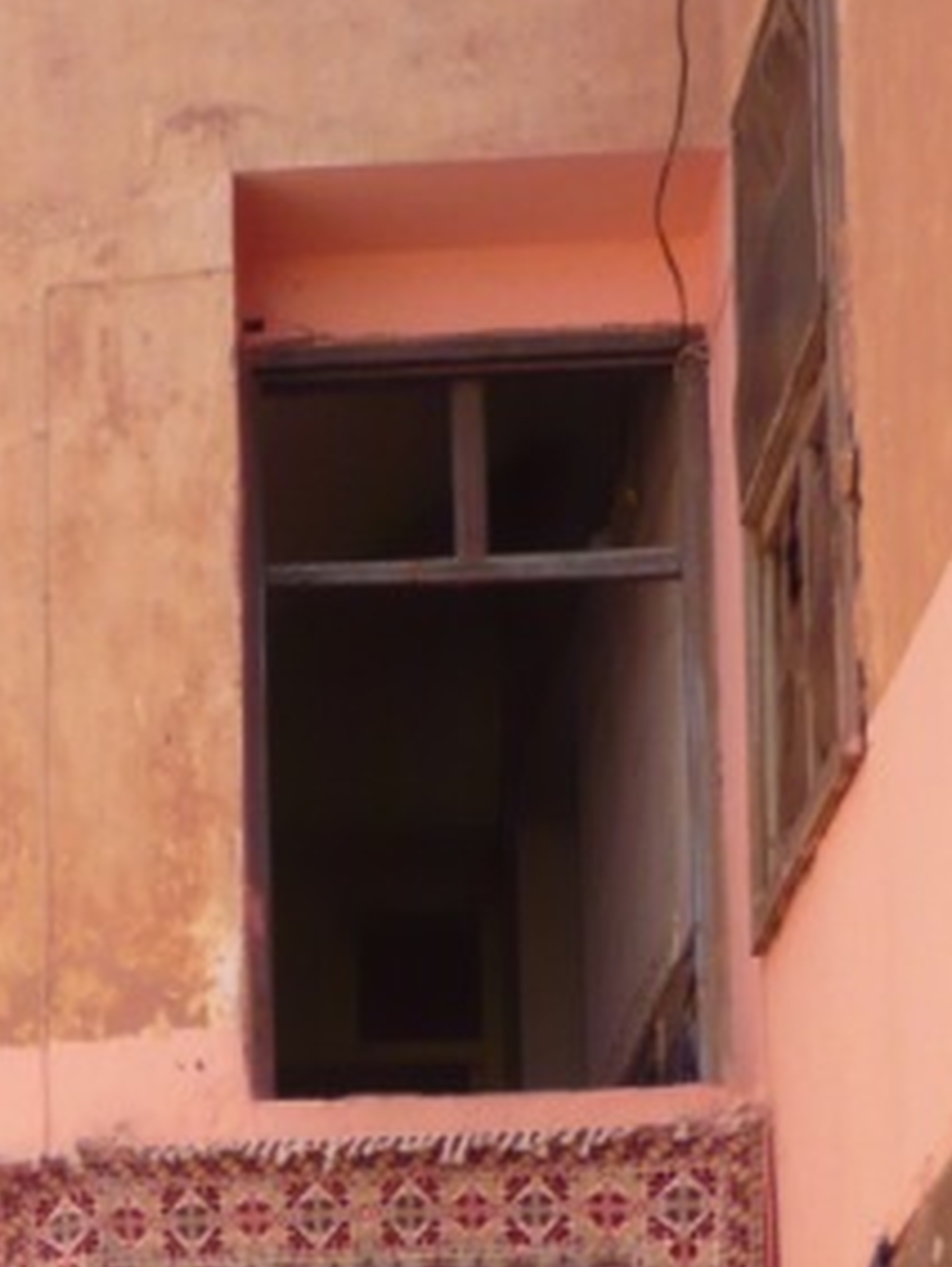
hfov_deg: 11.5
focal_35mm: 127
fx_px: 4650
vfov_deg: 14.3
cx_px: -153
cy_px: 1999
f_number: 2.8
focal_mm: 5.8
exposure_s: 1/250
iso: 100
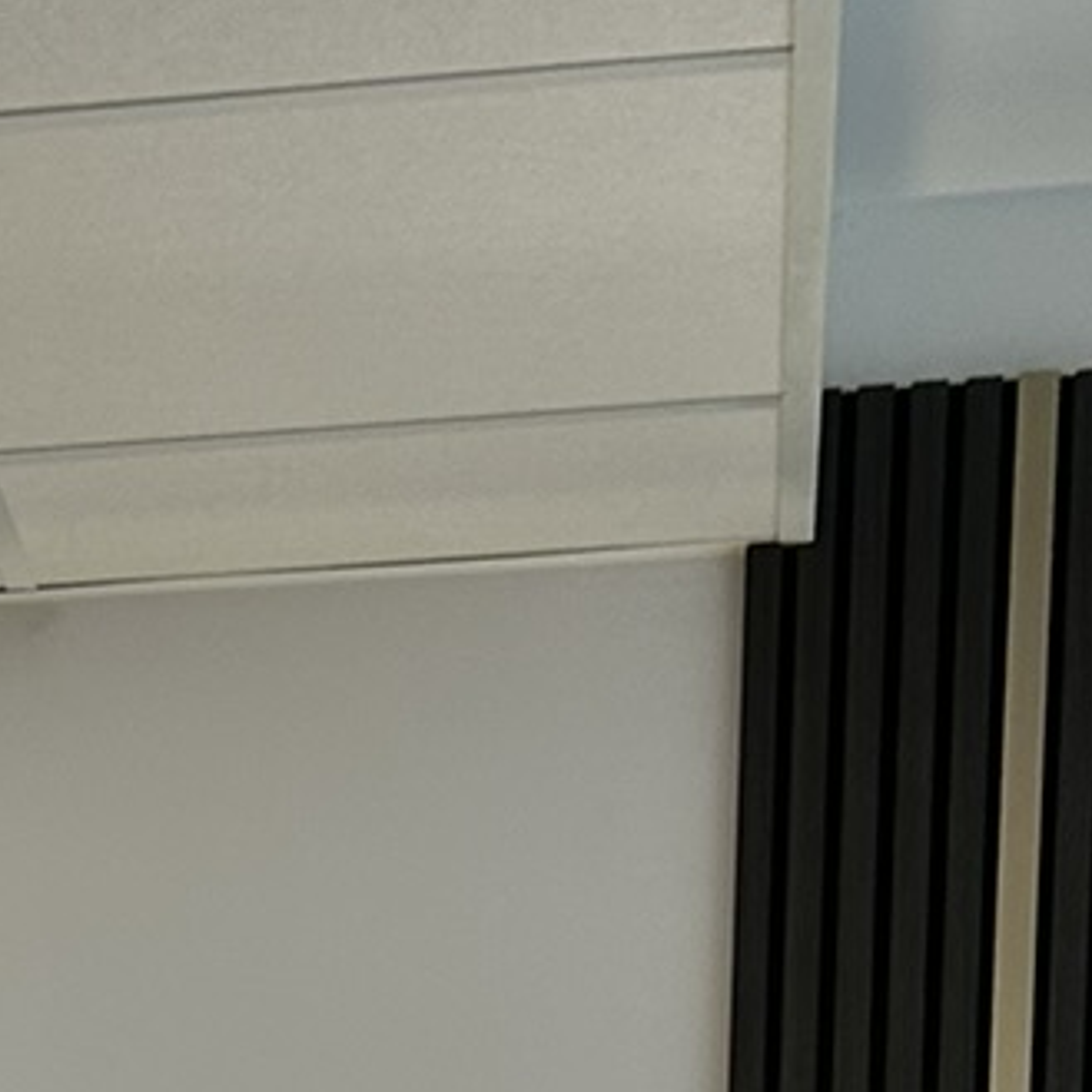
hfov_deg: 11.9
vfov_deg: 10.0
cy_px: 2984
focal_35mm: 143
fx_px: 5104
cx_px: -319
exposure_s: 1/100
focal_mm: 5.7
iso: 80
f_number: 1.5
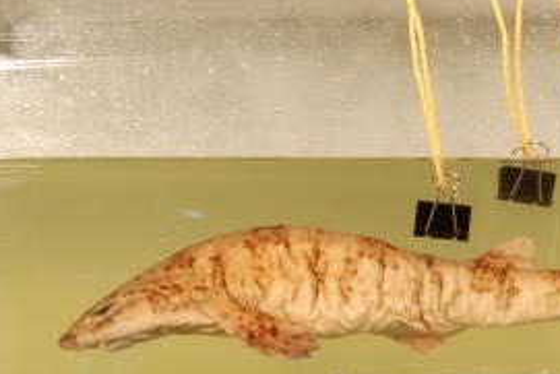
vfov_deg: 10.3
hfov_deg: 15.3
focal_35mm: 133
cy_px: 299
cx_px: 457
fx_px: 2070
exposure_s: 1/2
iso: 100
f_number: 9
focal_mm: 50
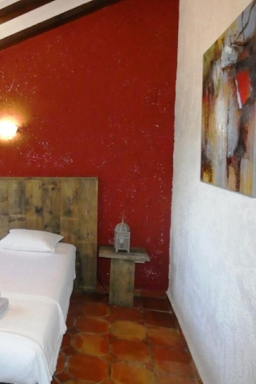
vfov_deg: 65.5
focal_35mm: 28
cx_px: 7
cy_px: 193
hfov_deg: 41.2
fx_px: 299
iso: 800
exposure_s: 1/60
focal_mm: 3.6
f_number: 2.8
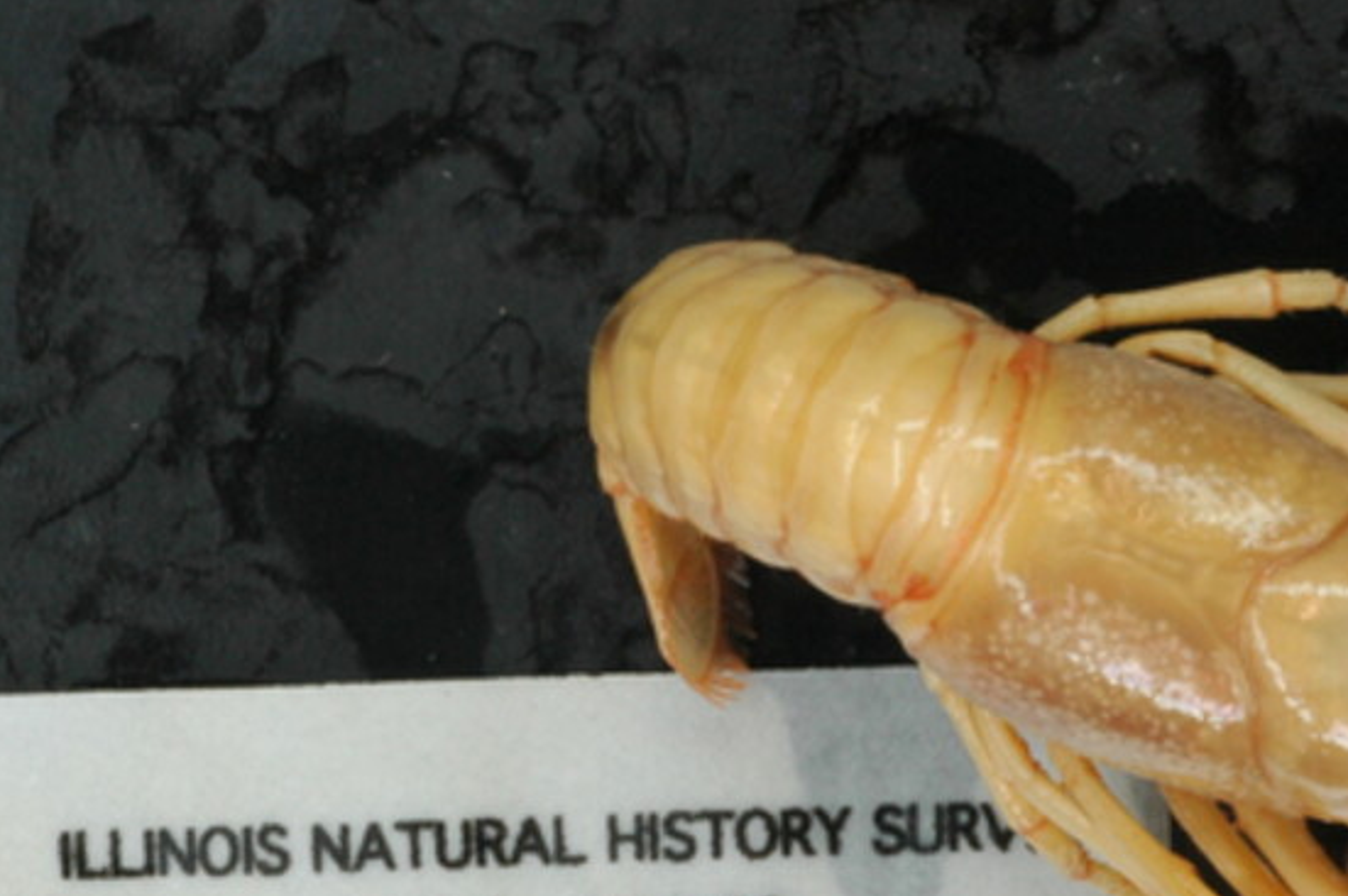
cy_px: 969
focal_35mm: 196
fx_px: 7330
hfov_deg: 10.5
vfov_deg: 7.0
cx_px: 988
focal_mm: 60
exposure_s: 1/1.6
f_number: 36
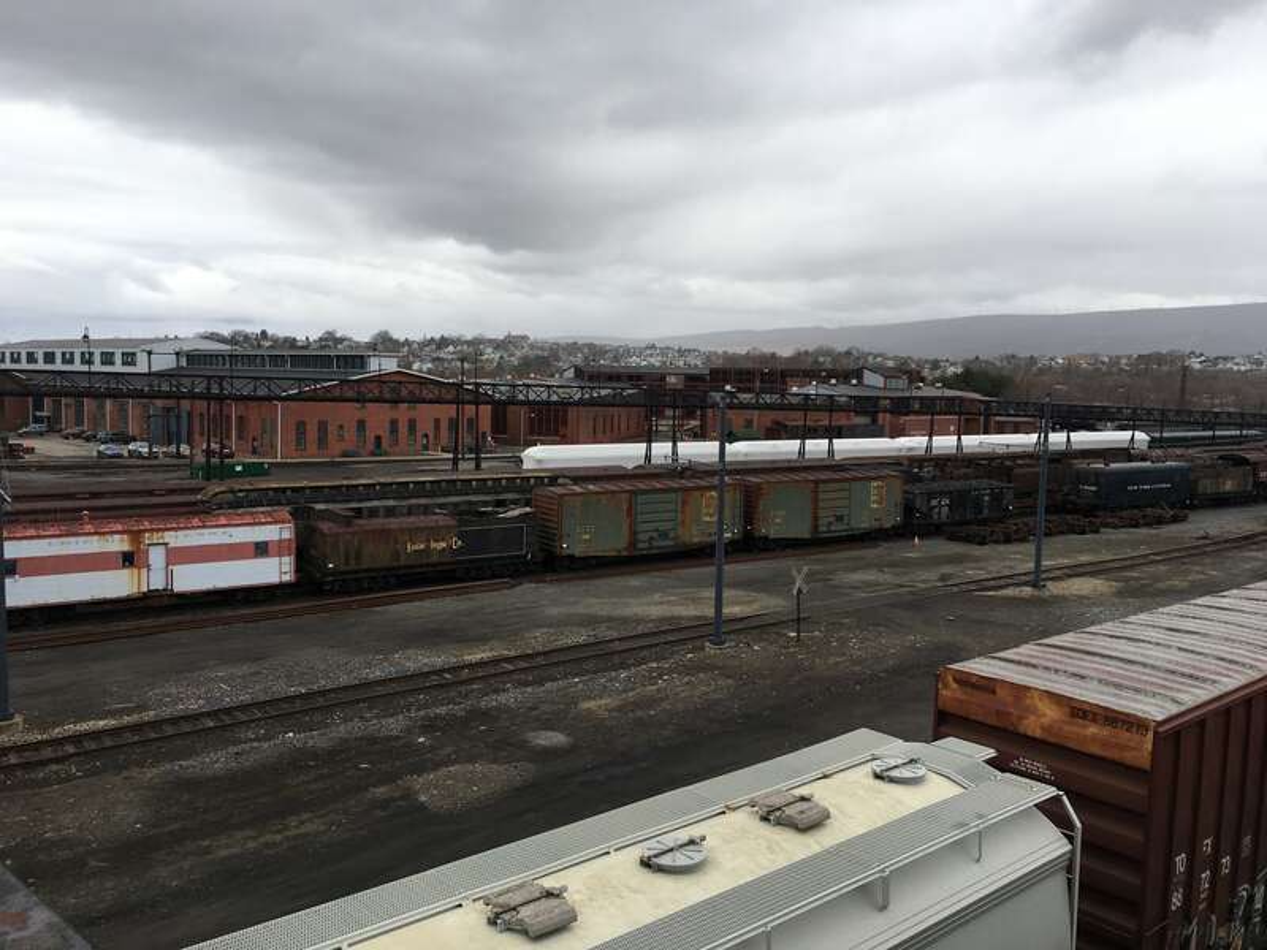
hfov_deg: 61.7
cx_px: 634
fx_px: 1061
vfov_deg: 48.2
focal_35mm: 29
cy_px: 475
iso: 25
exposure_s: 1/439
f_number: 2.2
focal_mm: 4.15
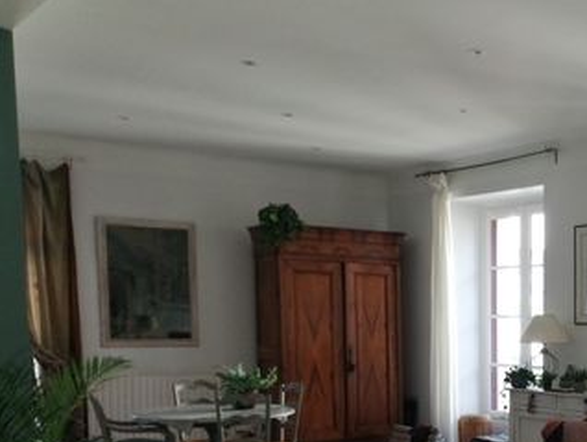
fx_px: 832
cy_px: 411
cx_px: 539
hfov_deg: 36.3
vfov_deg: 28.4
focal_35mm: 49
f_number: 1.8
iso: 100
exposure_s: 1/100
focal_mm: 3.62
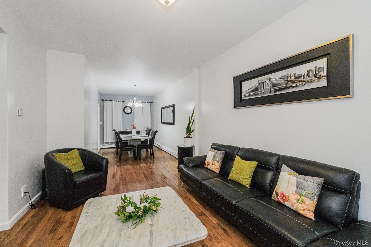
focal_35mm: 15
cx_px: 186
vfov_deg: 77.3
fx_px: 155
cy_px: 124
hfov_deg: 100.4
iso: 1600
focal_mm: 10
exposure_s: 1/50
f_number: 8
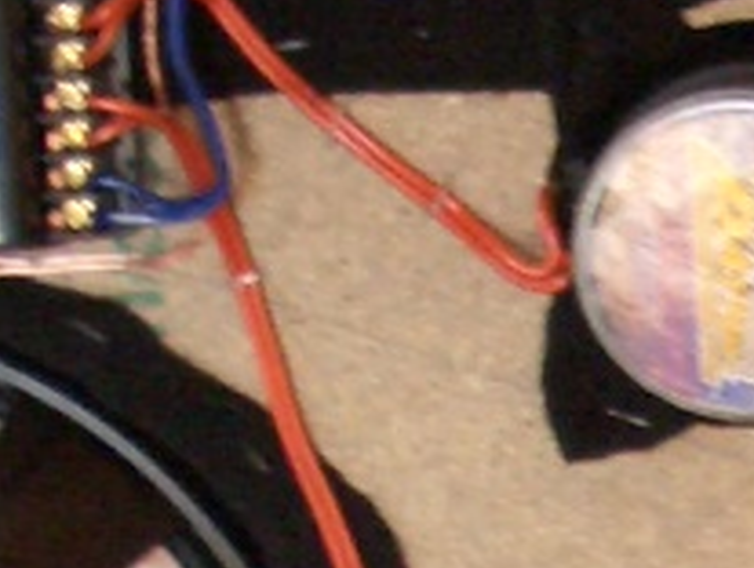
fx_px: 4713
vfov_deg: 6.8
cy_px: 877
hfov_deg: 9.0
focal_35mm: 216
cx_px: 951
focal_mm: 5.8
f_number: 2.6
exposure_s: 1/60
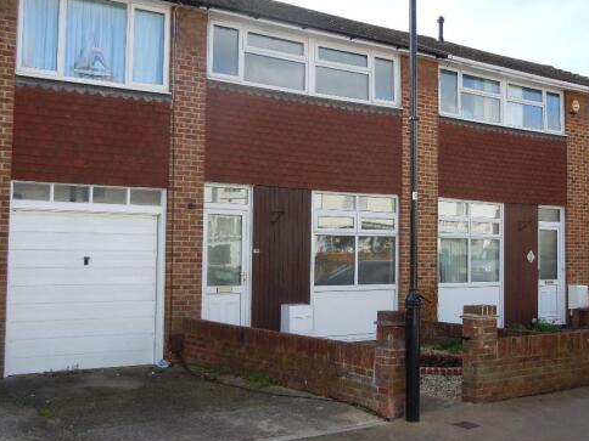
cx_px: 293
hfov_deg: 40.4
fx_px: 800
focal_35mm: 47
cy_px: 196
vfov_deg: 30.9
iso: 100
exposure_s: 1/400
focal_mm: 7.1
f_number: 3.7
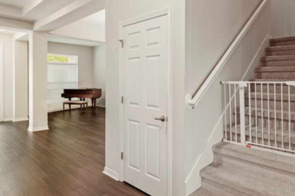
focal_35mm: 25
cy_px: 80
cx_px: 177
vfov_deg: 50.9
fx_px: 205
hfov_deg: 70.8
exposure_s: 1/2
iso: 200
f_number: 7.1
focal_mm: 10
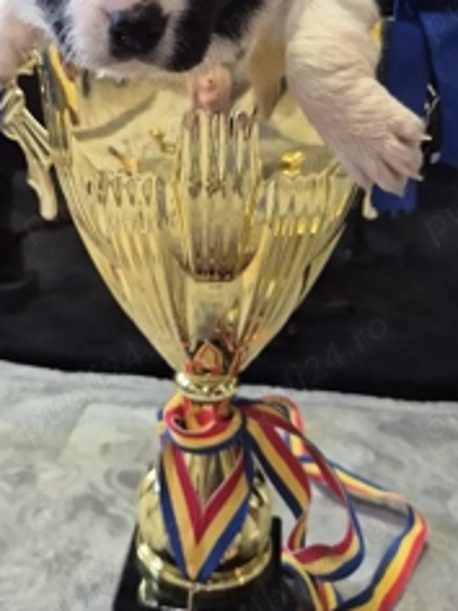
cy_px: 207
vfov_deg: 47.1
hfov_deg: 36.5
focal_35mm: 39
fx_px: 688
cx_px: 155
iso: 320
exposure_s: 1/100
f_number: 1.8
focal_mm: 5.4
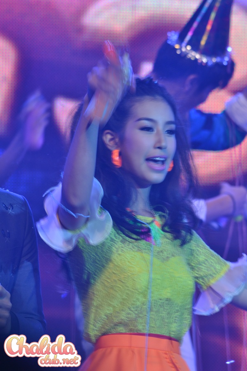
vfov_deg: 4.6
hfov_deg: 3.1
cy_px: 186
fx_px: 4631
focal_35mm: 450
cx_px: 124
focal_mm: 300
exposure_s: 1/40
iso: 500
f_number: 9
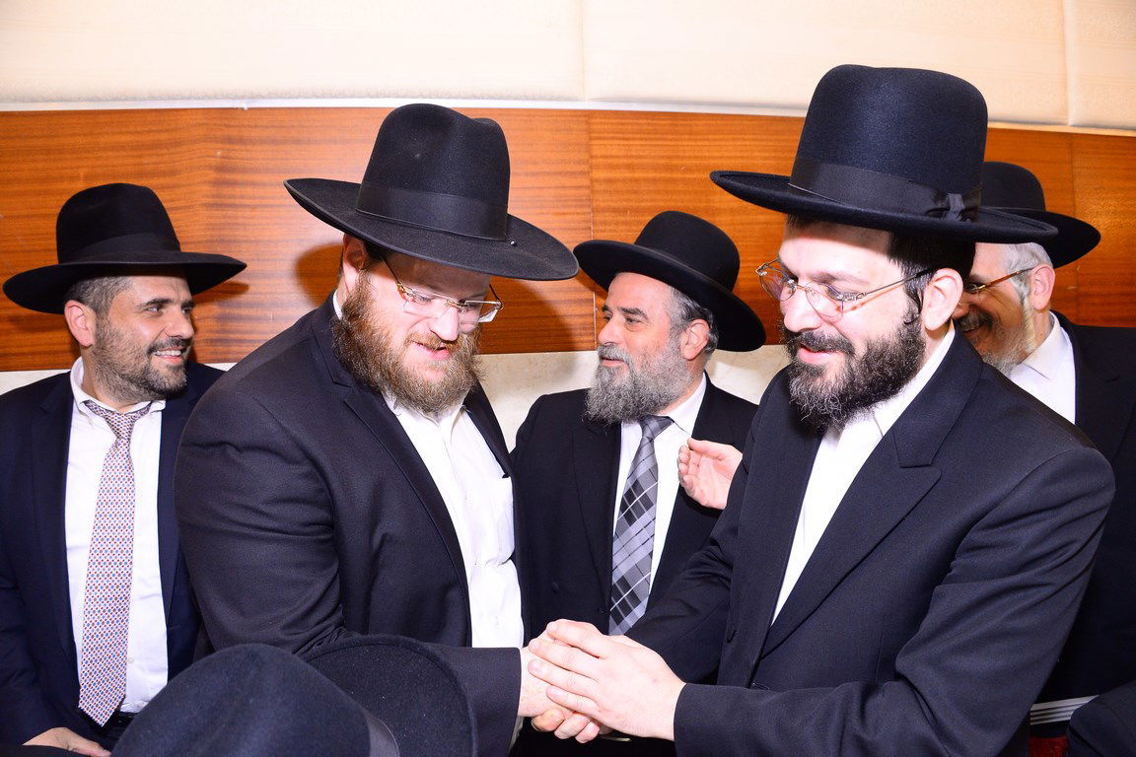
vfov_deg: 46.4
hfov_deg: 65.5
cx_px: 568
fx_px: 883
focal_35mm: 28
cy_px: 378
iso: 2000
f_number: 5.6
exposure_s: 1/200
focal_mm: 28
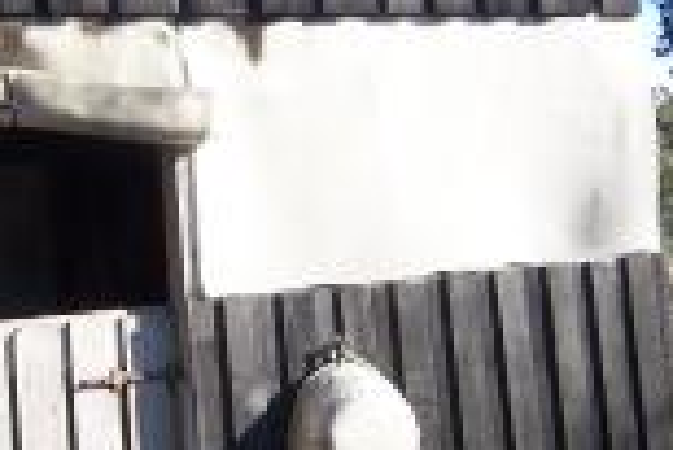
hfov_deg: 30.2
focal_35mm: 66
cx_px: 216
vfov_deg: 20.6
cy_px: 186
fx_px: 1235
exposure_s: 1/100
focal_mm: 3.8
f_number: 5.6
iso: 64
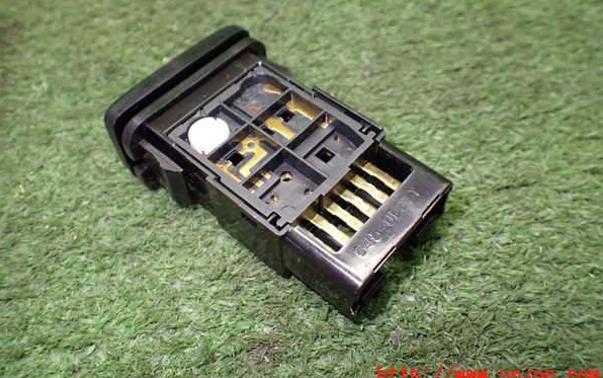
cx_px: 302
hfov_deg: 59.6
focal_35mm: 32
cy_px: 160
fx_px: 526
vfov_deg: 39.4
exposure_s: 1/125
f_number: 2.3
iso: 640
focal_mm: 5.4
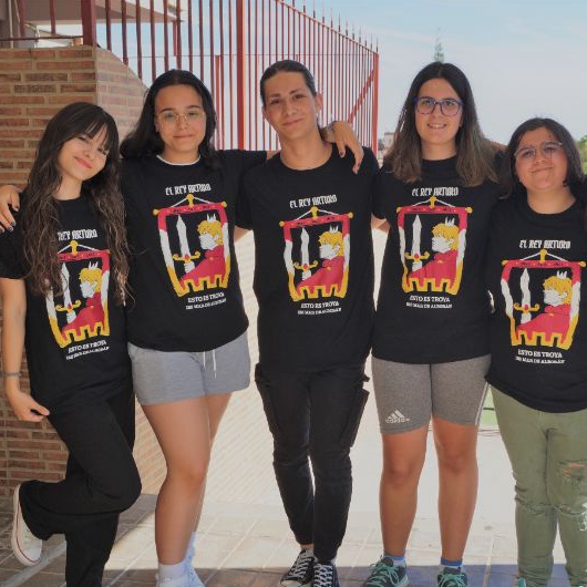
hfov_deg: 33.8
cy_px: 294
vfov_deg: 34.0
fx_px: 959
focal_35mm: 50
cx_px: 368
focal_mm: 26
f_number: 9
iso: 100
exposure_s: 1/100
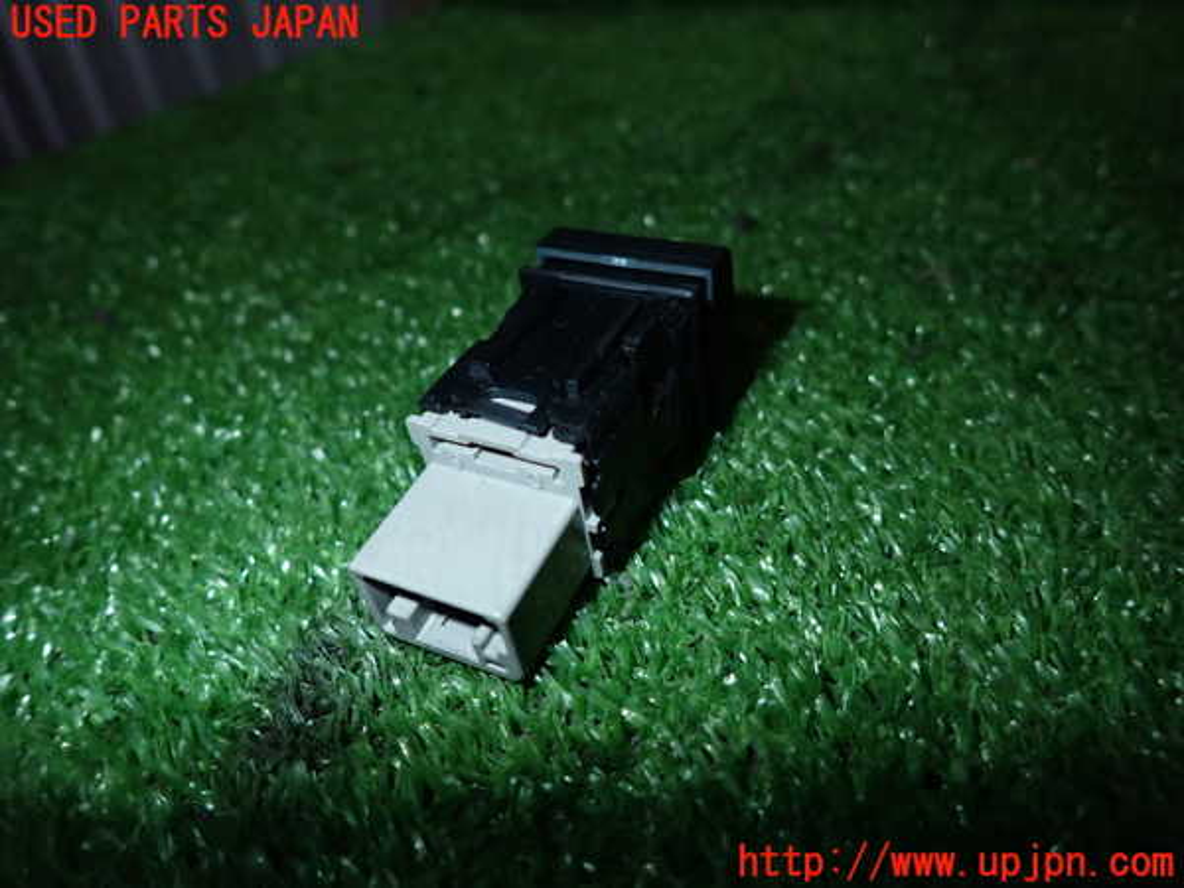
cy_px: 444
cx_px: 592
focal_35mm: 25
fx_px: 855
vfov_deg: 54.9
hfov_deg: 69.4
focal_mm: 4.5
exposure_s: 1/100
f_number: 5.6
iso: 400
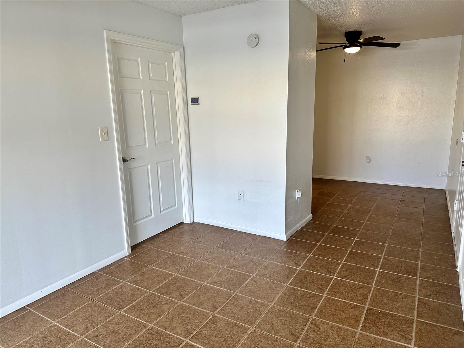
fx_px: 322
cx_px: 232
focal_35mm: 24
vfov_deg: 56.8
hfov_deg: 71.6
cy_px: 174
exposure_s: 1/120
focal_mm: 6.86
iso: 100
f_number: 1.78
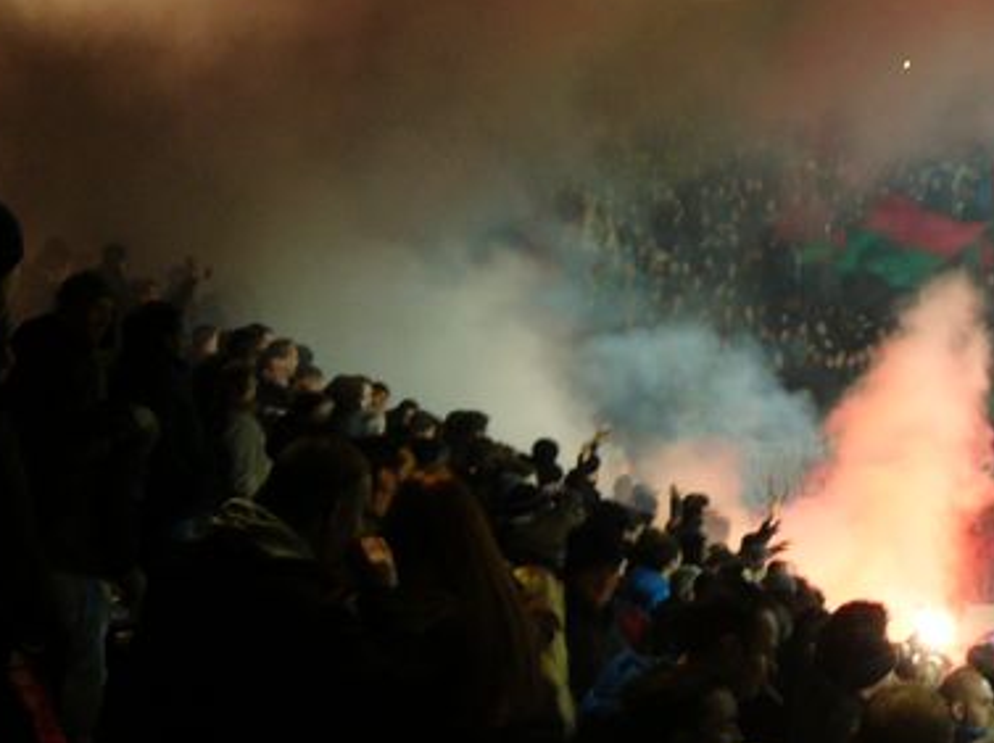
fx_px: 3729
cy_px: 362
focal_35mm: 130
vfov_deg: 11.4
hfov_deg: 15.2
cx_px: 585
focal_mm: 14.3
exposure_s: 1/8
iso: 200
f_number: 4.6
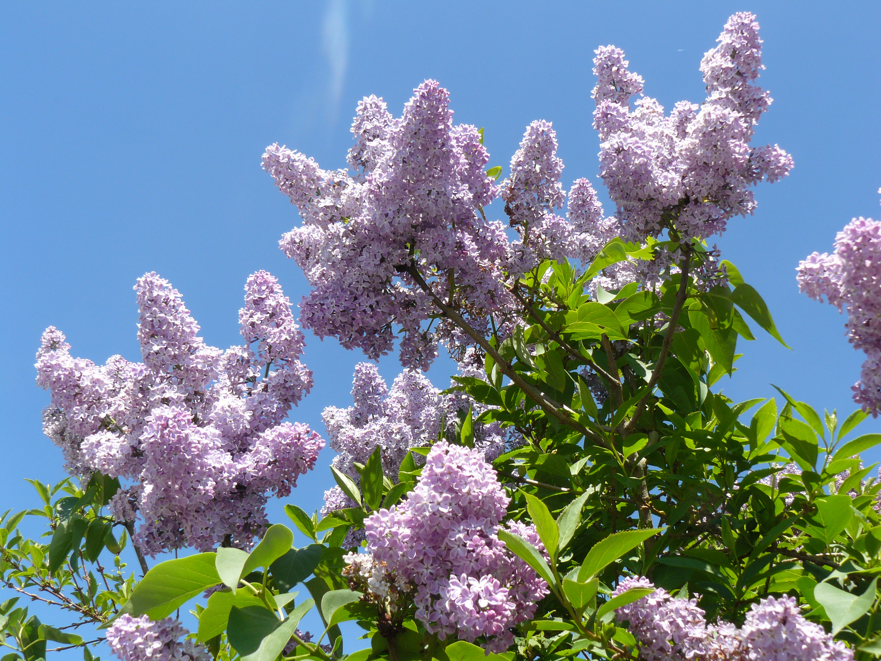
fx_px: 916
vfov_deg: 39.7
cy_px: 330
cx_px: 440
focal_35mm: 36
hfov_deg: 51.4
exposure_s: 1/200
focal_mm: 6
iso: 100
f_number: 5.6
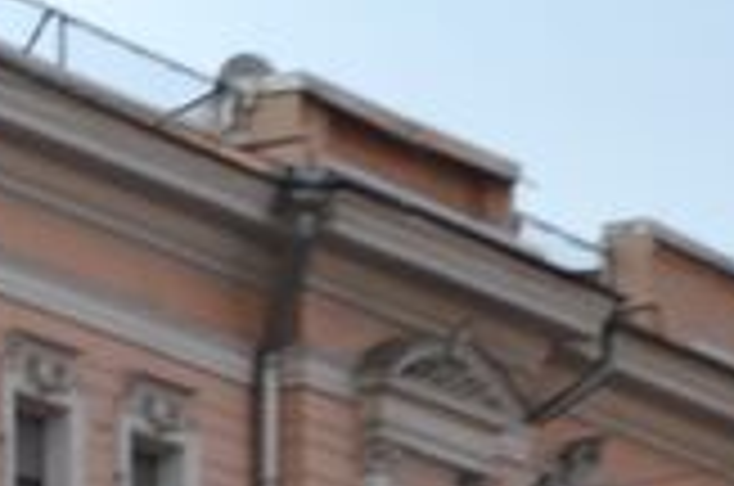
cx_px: -1364
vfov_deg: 3.3
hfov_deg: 4.9
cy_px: 1899
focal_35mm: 401
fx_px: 8160
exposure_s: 1/250
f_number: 2.8
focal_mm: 34
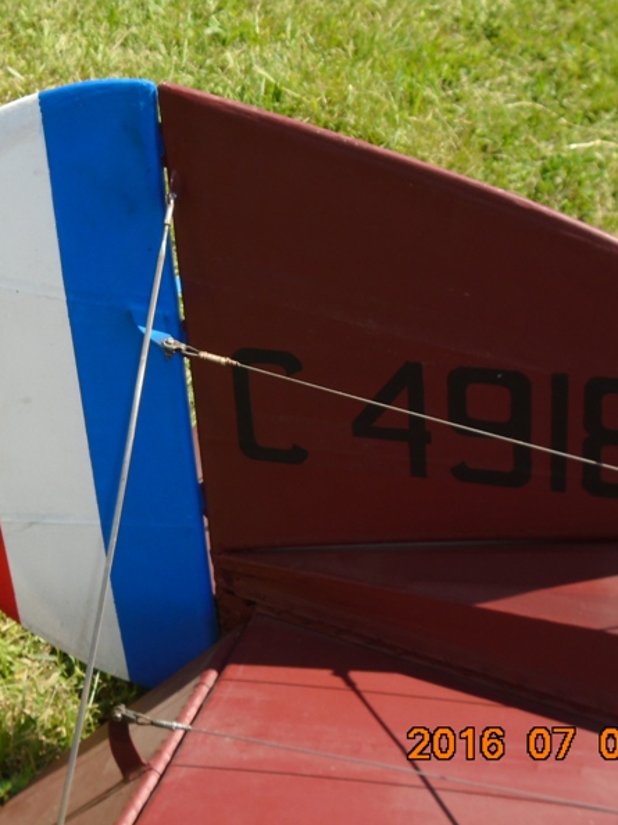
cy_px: 414
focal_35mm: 66
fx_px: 1572
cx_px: 160
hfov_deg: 22.1
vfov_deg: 29.4
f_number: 4.5
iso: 100
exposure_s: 1/320
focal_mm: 8.7
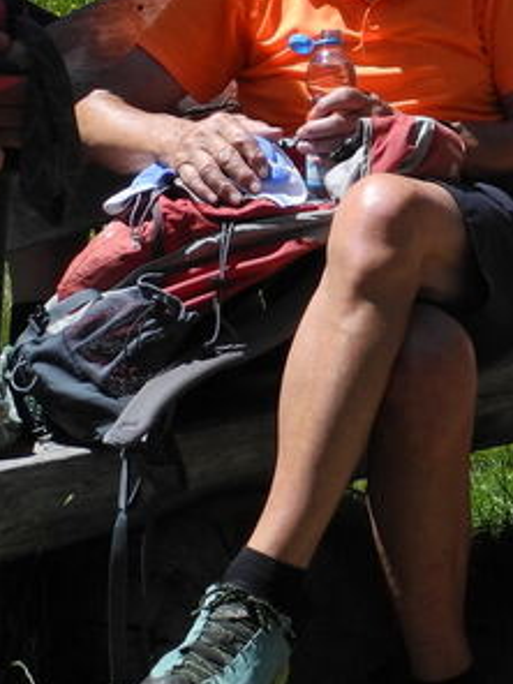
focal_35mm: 101
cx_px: 528
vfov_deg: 19.0
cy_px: 46
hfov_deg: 14.4
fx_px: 1996
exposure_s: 1/1000
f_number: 4
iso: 100
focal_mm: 6
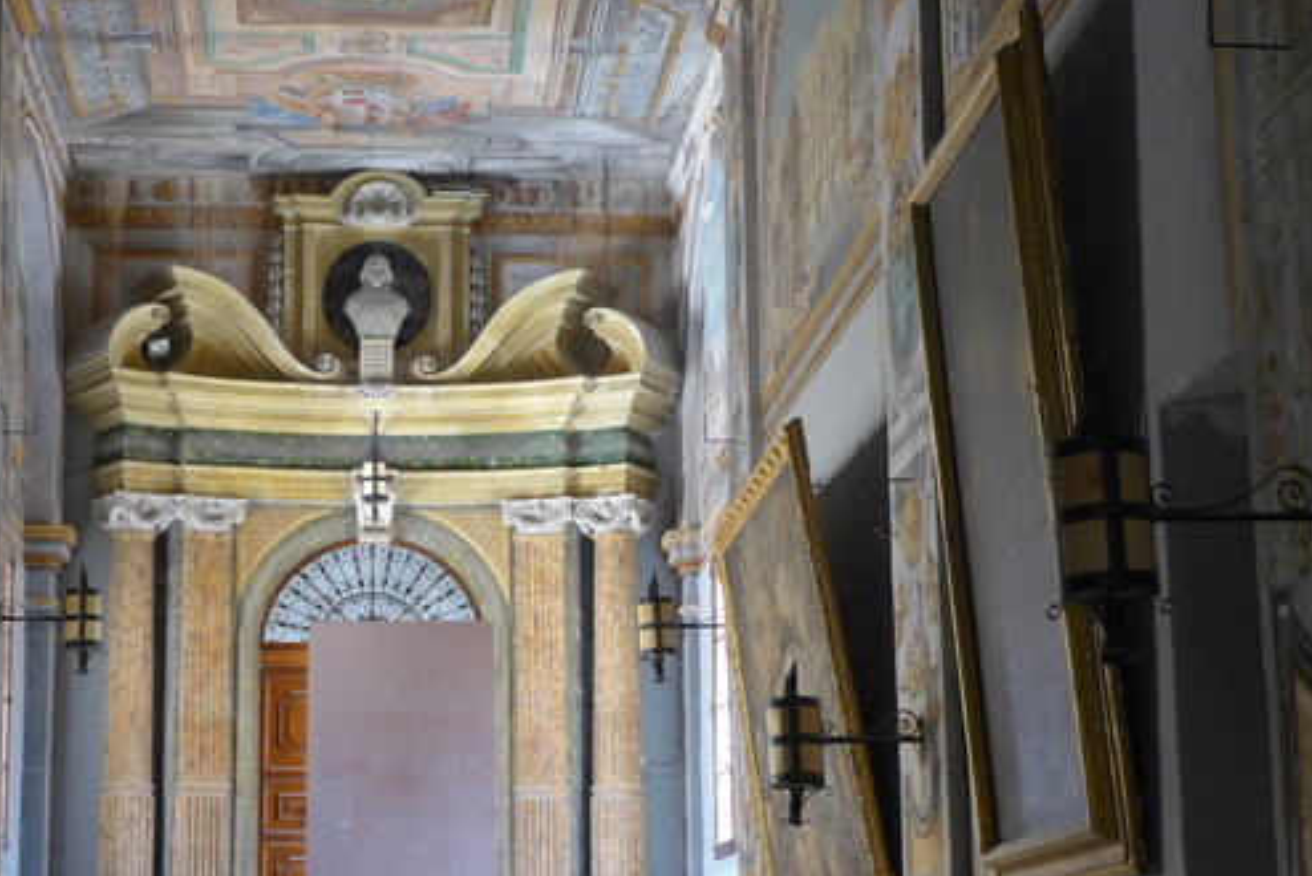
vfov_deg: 17.1
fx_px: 2917
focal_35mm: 80
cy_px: 478
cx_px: 384
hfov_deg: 25.1
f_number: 1.9
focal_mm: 10.8
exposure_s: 1/80
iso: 250
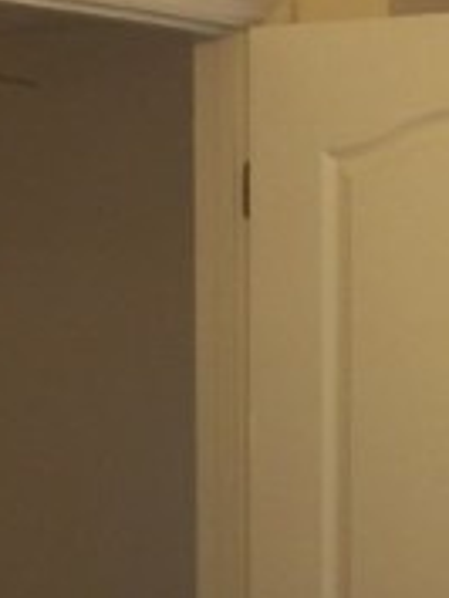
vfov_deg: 12.4
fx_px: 2695
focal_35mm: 156
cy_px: 693
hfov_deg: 9.5
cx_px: 17
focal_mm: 5.85
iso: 64
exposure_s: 1/60
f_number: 2.8
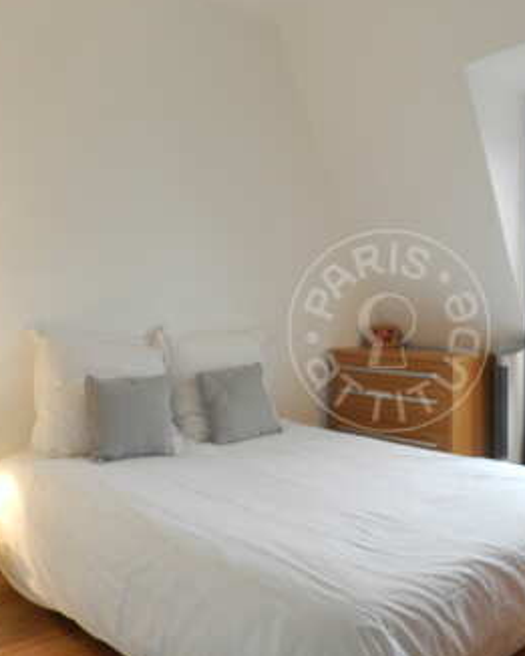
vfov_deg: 57.2
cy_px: 332
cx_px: 390
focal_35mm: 31
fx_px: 602
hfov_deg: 45.6
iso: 400
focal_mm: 4
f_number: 3.4
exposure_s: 1/20
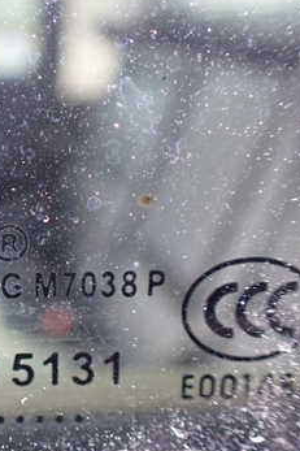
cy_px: 264
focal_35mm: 54
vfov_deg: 36.8
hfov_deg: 23.3
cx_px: -43
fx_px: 676
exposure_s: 1/50
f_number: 2.3
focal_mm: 5.4
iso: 800
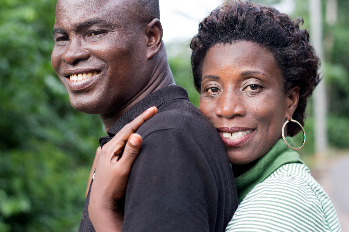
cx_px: 174
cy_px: 116
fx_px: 726
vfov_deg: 18.1
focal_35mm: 75
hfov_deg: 27.0
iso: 800
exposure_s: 1/125
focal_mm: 50
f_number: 2.8
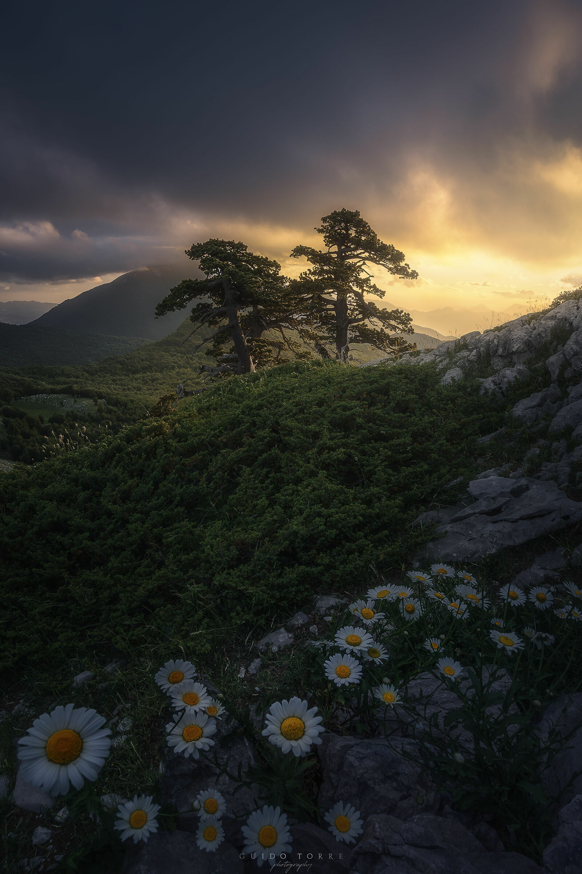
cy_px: 437
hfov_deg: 73.7
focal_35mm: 16
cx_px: 291
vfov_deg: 96.7
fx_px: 388
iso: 100
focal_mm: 16
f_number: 13
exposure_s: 1/13
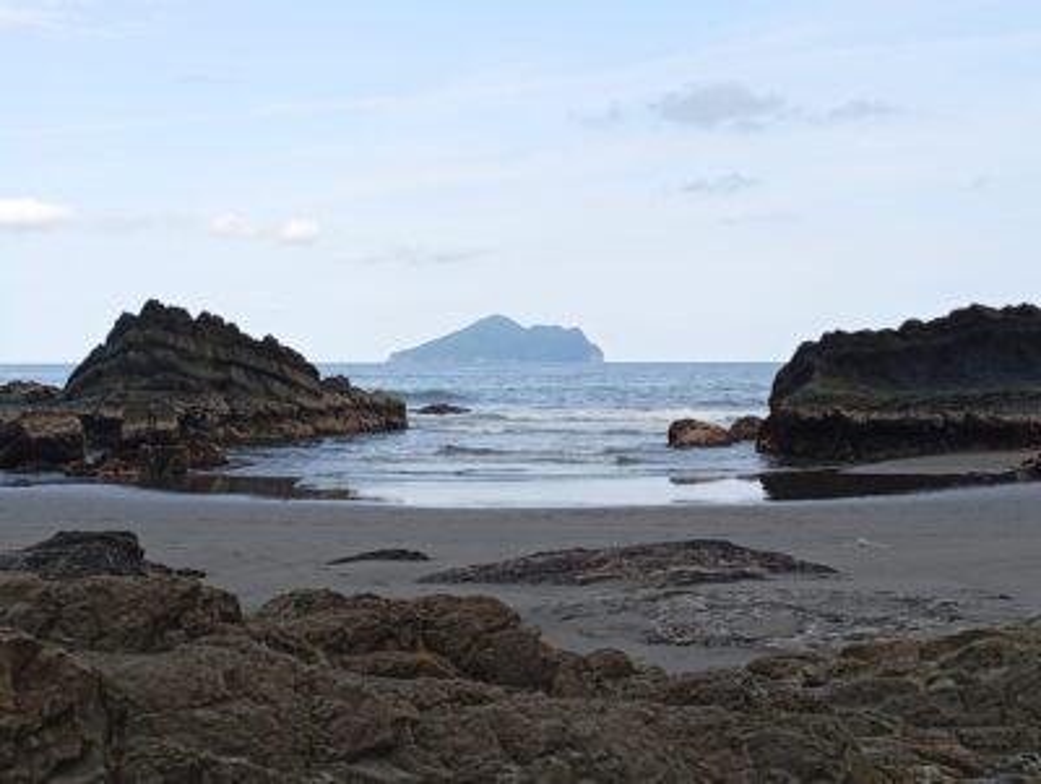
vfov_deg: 30.3
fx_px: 1445
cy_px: 392
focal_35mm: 48
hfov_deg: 39.6
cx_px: 520
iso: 50
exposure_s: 1/252
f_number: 1.8
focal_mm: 3.98
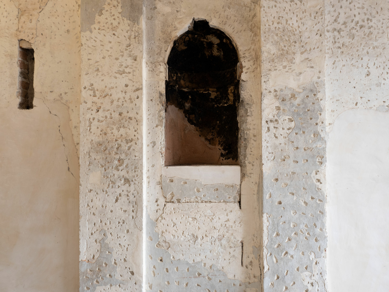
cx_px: 194
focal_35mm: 24
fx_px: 270
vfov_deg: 56.8
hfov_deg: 71.6
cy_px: 146
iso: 200
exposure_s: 1/3
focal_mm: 12
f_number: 4
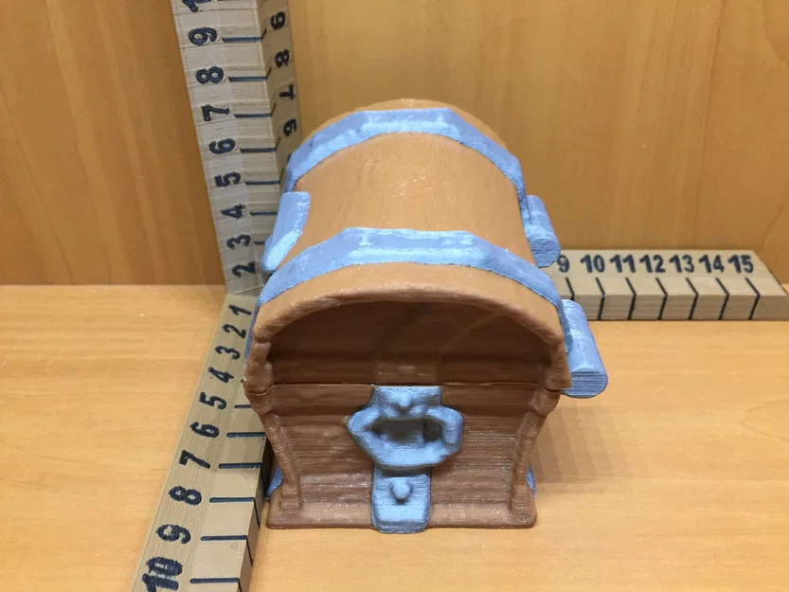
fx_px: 661
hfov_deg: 61.7
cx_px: 394
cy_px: 296
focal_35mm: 29
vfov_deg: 48.2
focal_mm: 4.15
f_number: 2.2
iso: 125
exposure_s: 1/15
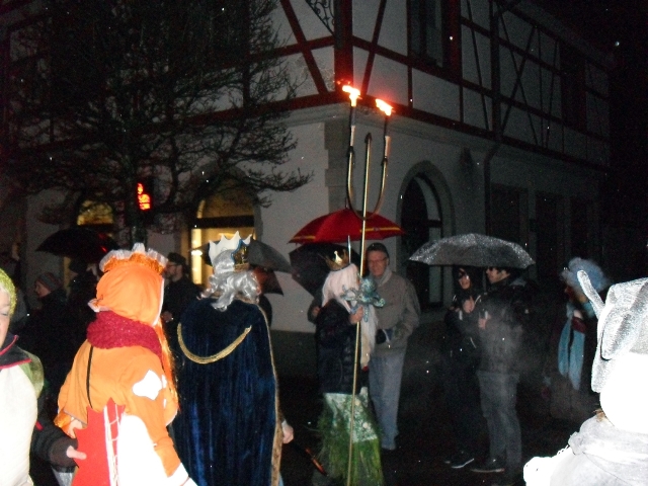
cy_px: 243
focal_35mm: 38
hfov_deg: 49.0
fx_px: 711
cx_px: 324
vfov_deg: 37.7
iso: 400
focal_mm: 6.3
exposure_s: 1/45
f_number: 2.8
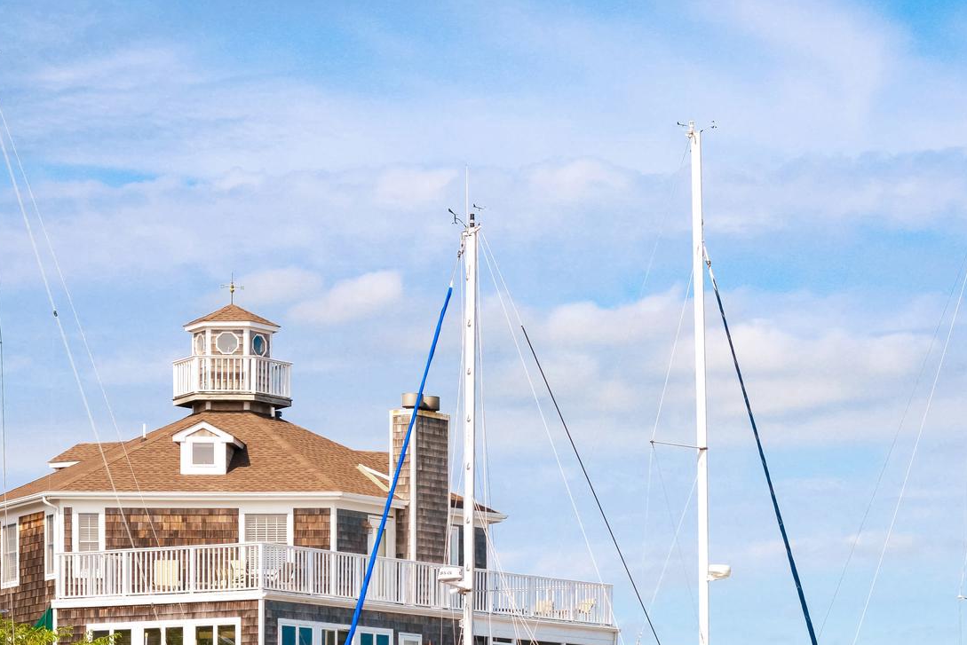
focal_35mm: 141
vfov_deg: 9.7
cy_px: 548
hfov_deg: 14.5
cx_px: 557
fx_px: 3789
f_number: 6.3
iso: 400
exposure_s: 1/2500
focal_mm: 75
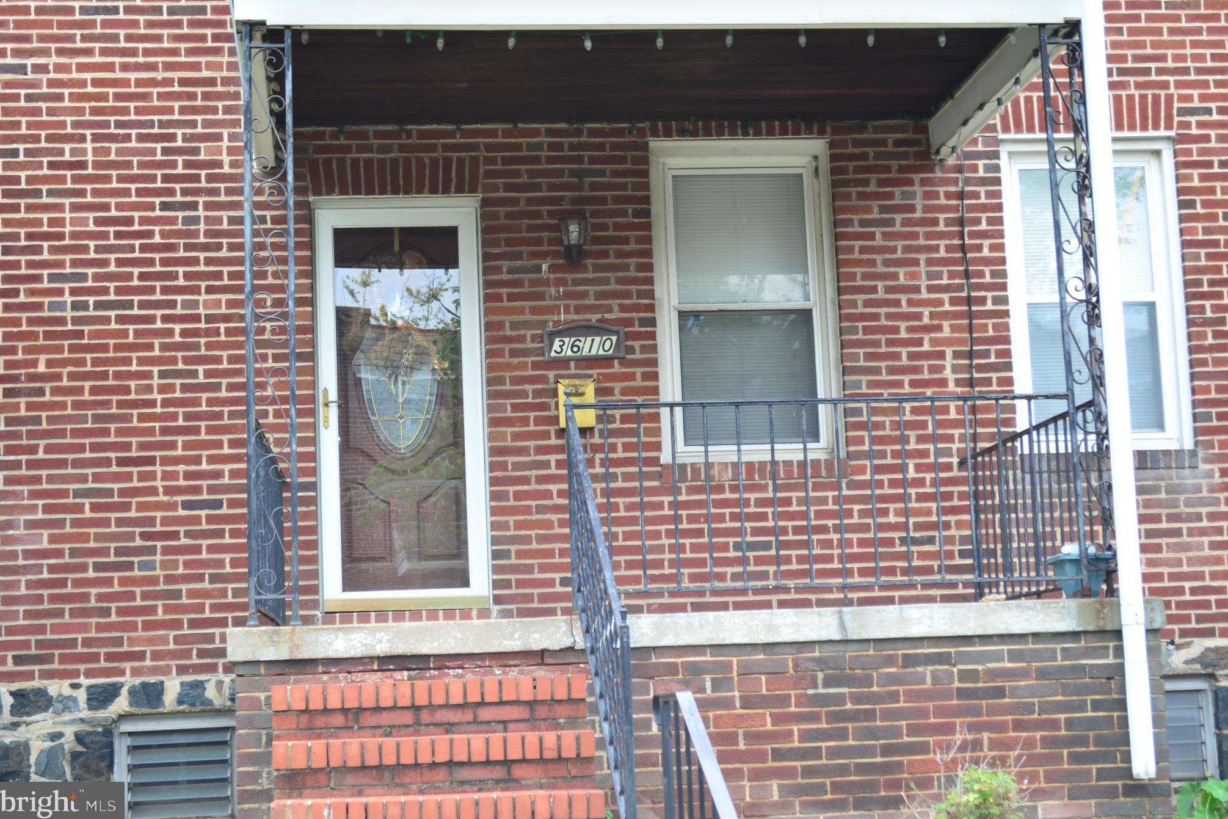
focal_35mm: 64
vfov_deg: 21.2
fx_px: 2183
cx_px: 615
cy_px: 412
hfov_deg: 31.4
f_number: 5.3
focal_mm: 42
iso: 200
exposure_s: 1/30
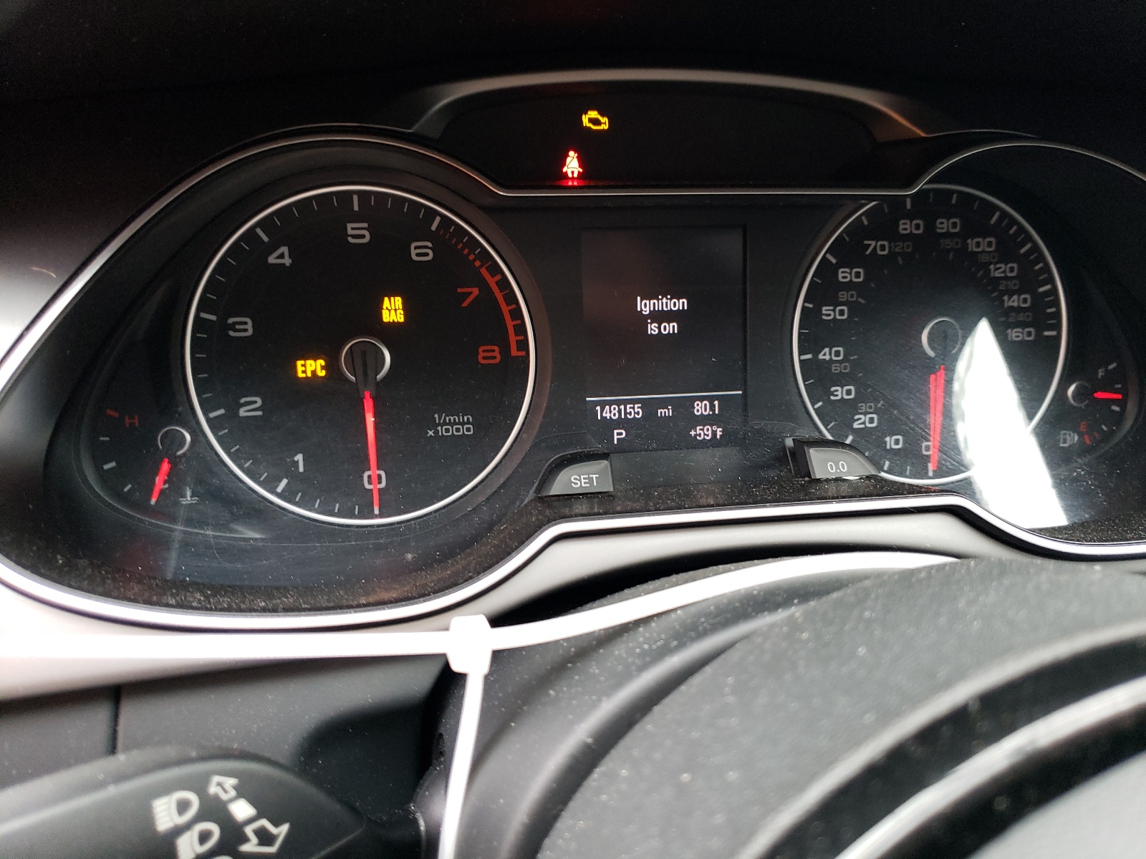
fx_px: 861
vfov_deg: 53.1
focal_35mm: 26
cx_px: 573
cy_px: 430
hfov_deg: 67.3
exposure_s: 1/60.2
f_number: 1.5
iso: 155
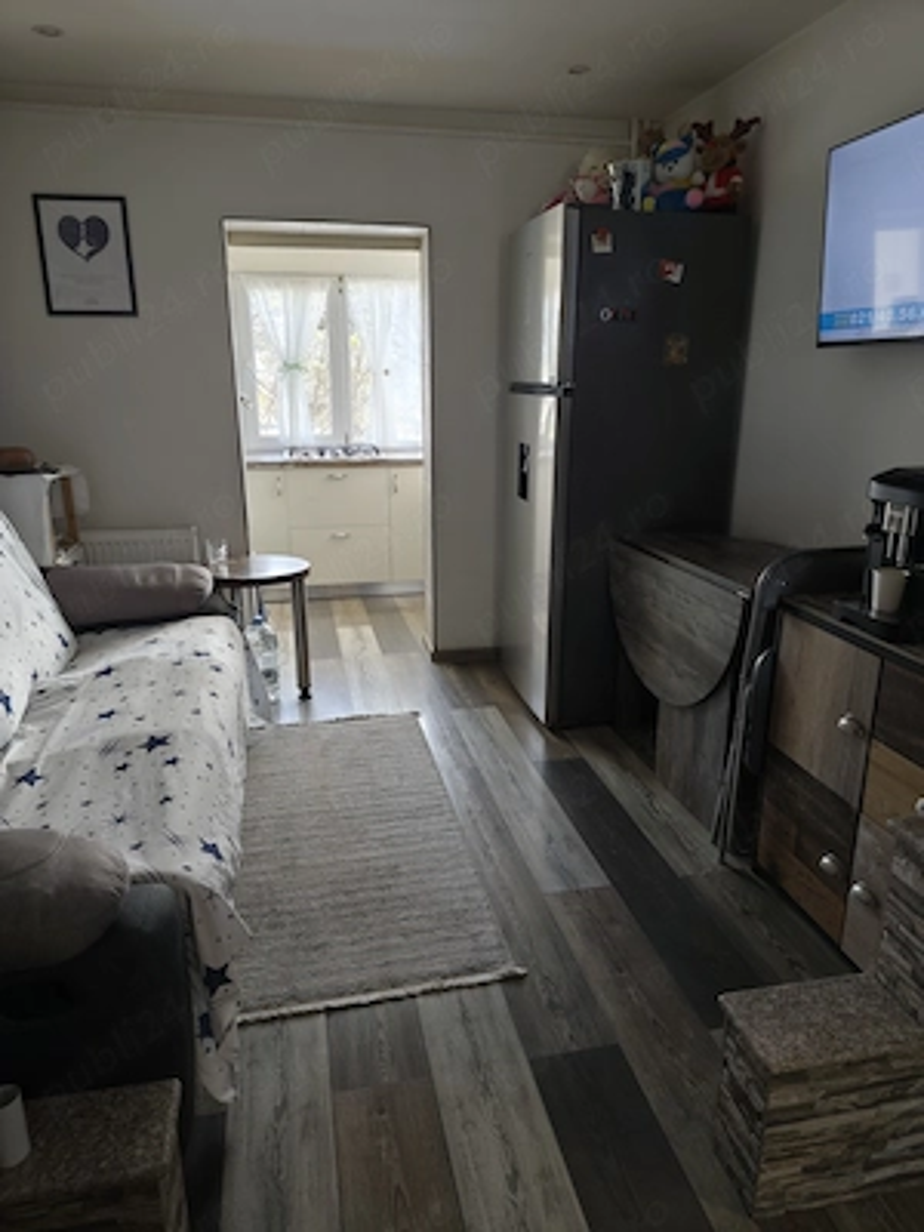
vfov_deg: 73.9
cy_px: 616
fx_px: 819
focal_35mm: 23
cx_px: 462
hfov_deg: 58.9
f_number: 1.65
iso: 640
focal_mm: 6.19
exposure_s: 1/50
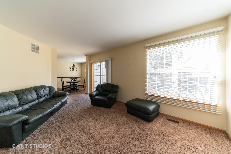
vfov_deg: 90.0
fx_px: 77
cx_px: 116
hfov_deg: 112.6
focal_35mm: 12
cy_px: 77
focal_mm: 12
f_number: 8
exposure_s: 1/8
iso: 100
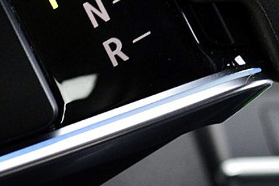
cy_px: -109
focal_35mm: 190
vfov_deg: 7.1
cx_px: 132
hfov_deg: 10.8
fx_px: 1473
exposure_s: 1/60
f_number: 6.3
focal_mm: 28
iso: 800
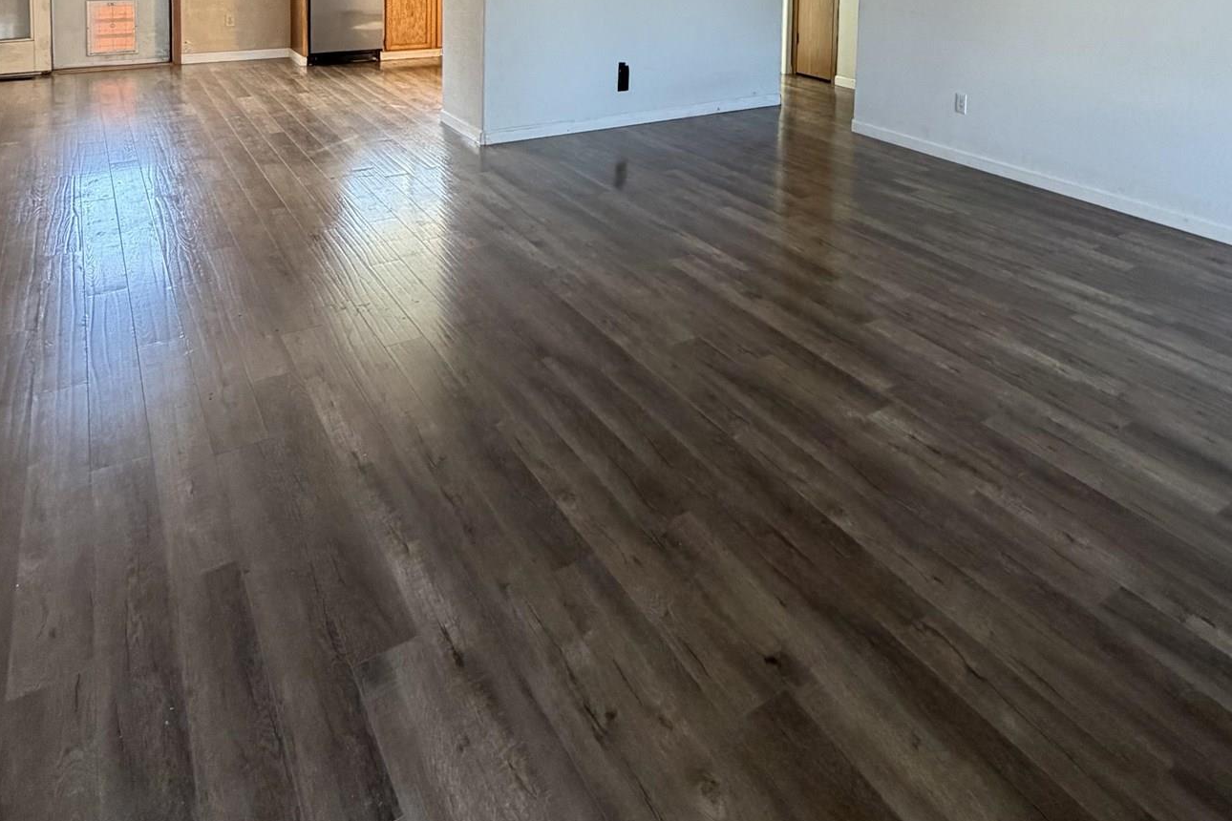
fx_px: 890
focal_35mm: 26
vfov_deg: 42.1
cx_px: 758
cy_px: -20
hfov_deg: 68.5
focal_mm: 2.22
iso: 320
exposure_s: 1/102
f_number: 2.2
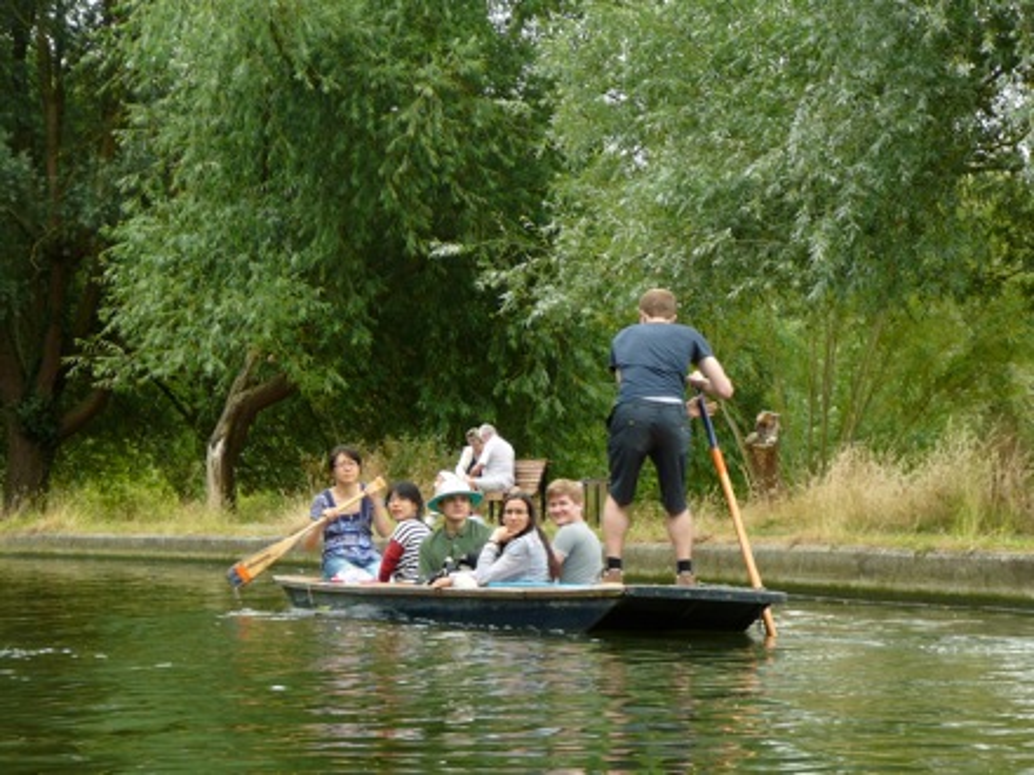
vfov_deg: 10.8
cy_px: 388
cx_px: 517
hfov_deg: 14.4
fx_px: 4092
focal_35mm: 137
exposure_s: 1/80
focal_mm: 20.4
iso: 80
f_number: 4
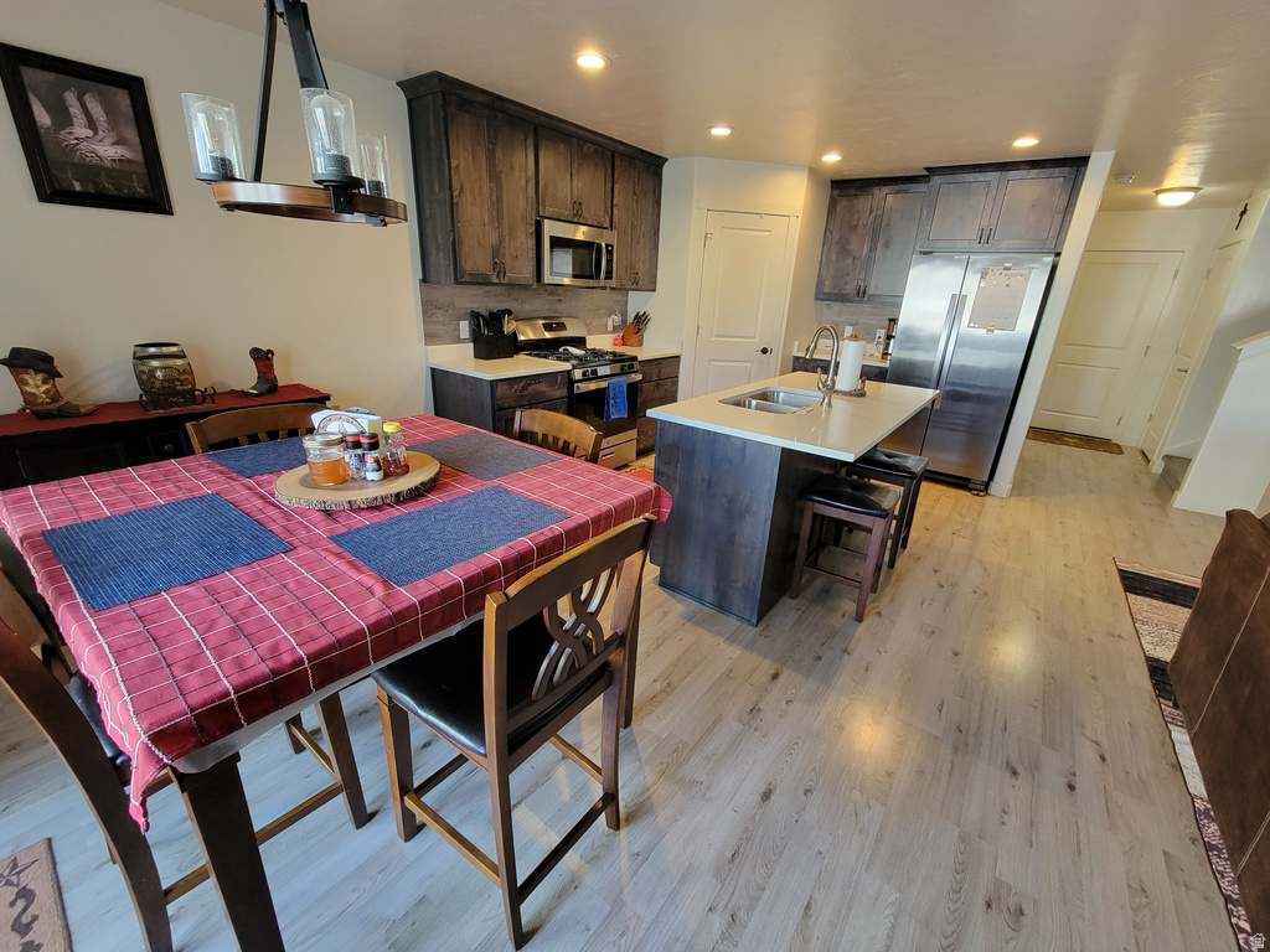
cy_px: 476
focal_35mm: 13
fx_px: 477
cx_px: 635
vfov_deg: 89.9
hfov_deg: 106.2
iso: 320
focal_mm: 2.2
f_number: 2.2
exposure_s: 1/60
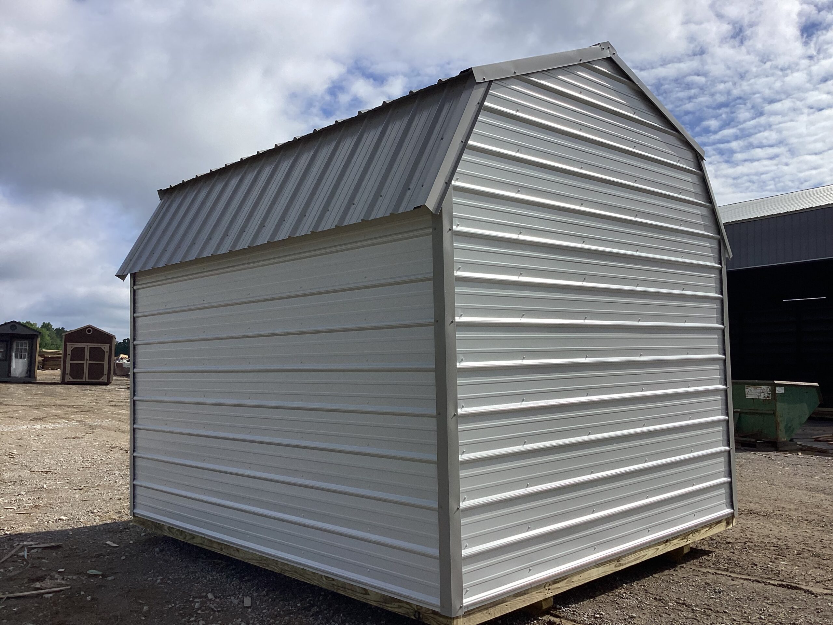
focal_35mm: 31
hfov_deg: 58.4
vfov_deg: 45.4
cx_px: 416
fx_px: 746
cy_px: 312
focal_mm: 3.3
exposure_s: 1/3021
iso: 25
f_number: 2.4
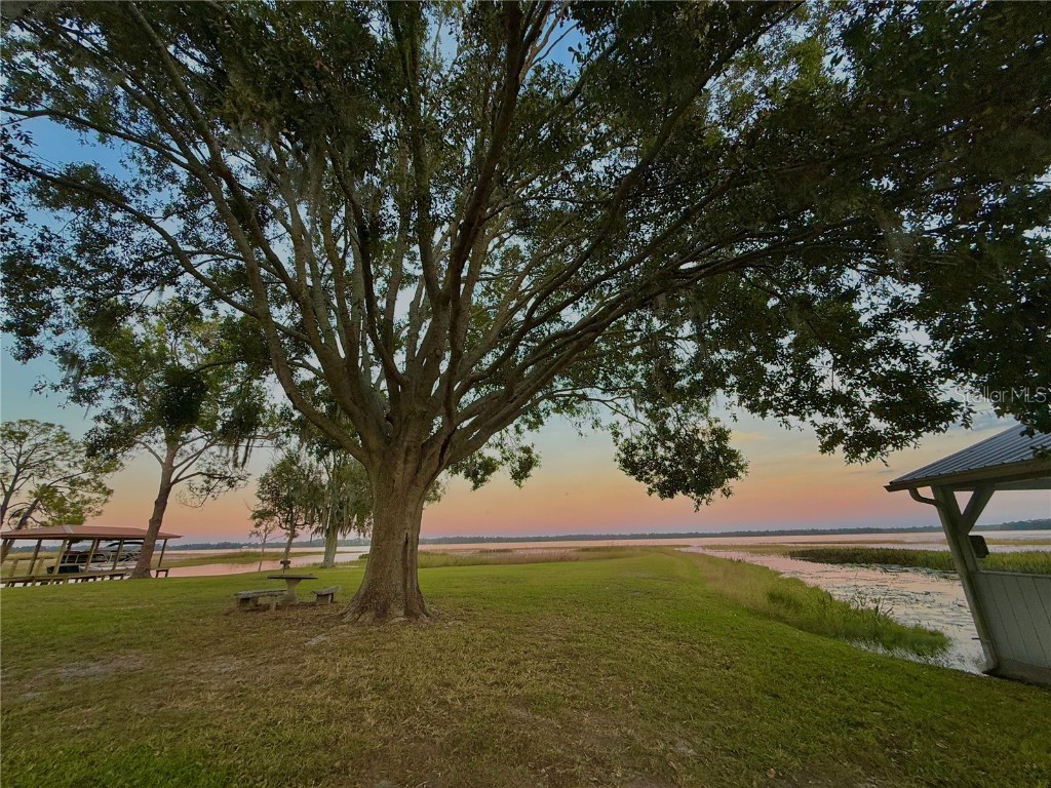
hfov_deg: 102.1
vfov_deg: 85.7
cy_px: 394
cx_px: 526
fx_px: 425
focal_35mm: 14
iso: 50
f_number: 2.2
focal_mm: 2.22
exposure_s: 1/99
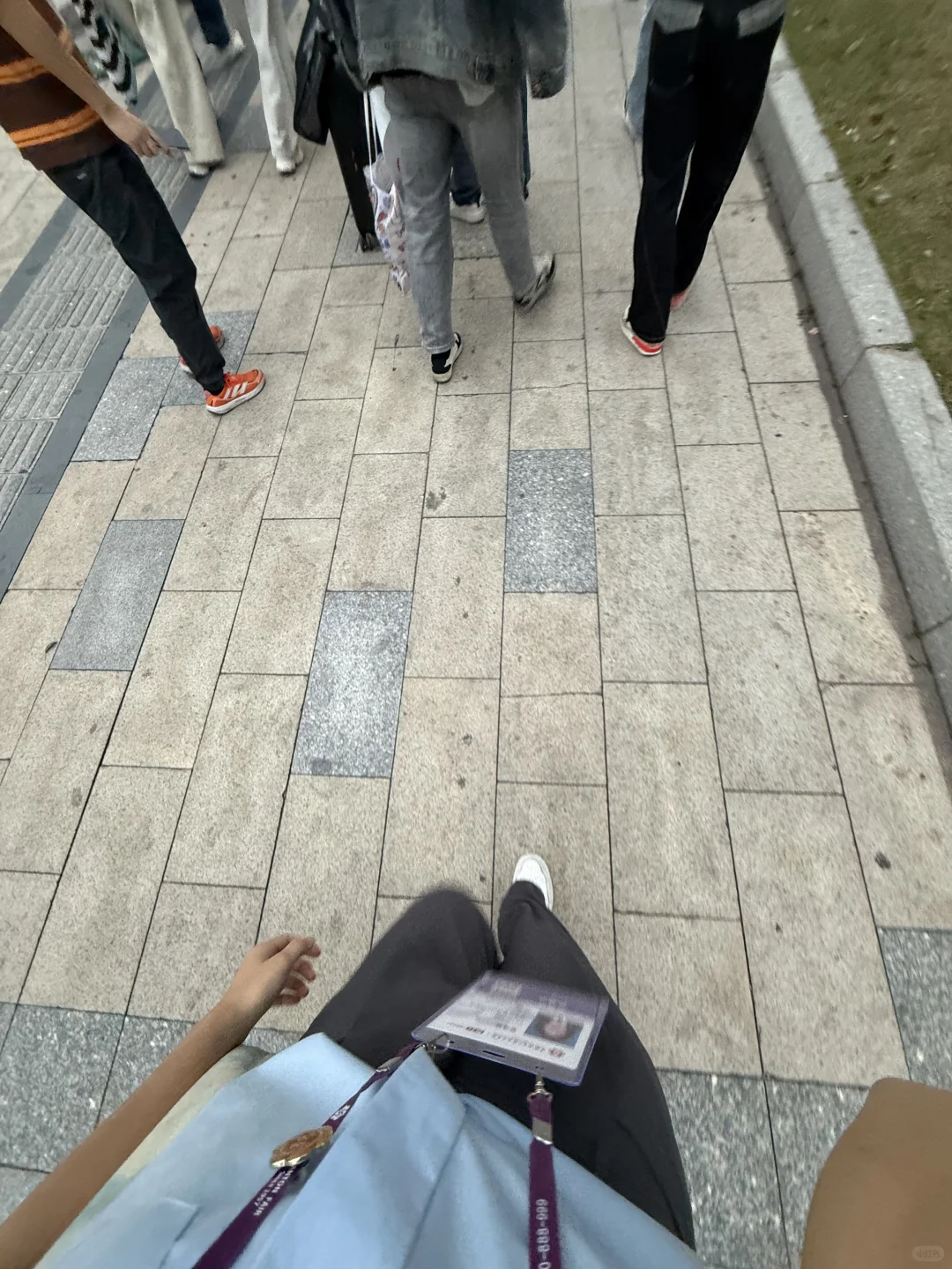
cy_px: 634
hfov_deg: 85.7
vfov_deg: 102.1
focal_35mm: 14
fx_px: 513
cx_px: 476
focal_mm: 2.22
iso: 320
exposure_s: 1/63
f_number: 2.2
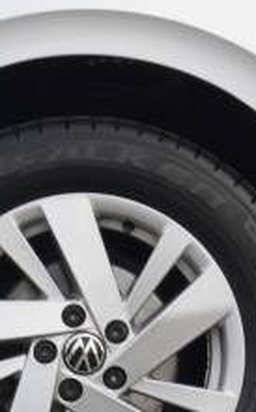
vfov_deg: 11.5
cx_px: 15
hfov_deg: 7.2
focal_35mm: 182
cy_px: 227
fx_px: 2042
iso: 100
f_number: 5.6
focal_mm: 41
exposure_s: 1/80
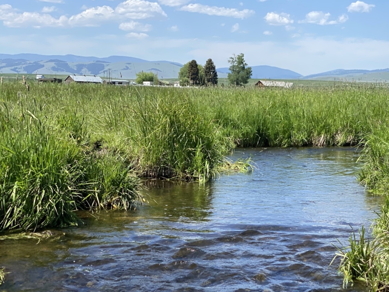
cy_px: 209
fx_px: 888
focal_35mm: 79
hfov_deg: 24.5
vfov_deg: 18.6
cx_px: 272
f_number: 2
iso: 20
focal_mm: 6
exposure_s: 1/905
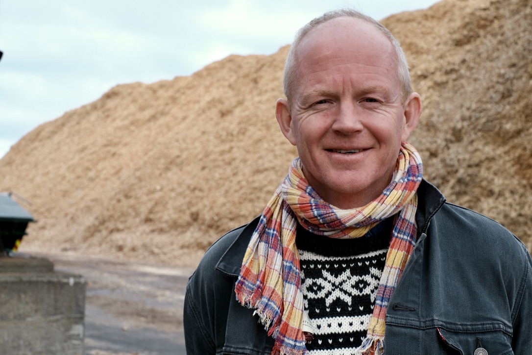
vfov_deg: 25.5
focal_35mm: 53
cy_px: 178
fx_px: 783
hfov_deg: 37.5
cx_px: 266
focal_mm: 35
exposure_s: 1/100
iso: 400
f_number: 7.1
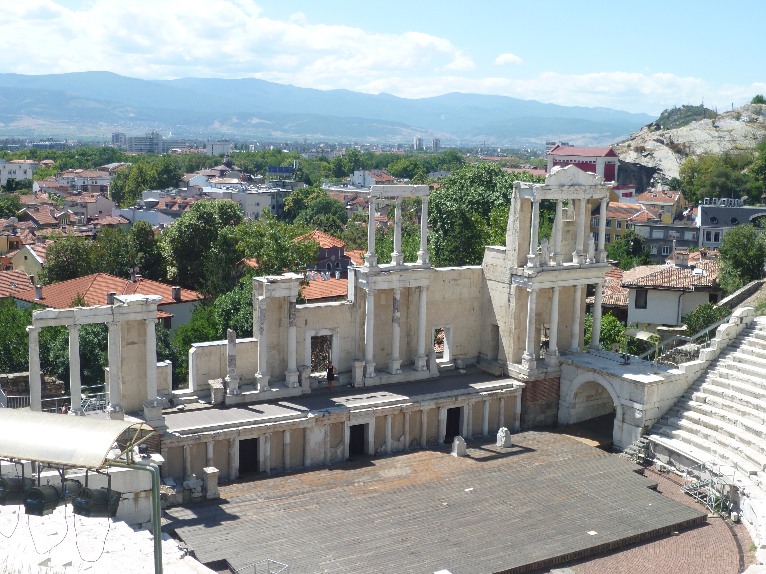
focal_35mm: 42
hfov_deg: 44.8
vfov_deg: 34.3
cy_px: 287
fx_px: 929
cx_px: 383
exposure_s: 1/640
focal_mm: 7.5
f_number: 3.3
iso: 80
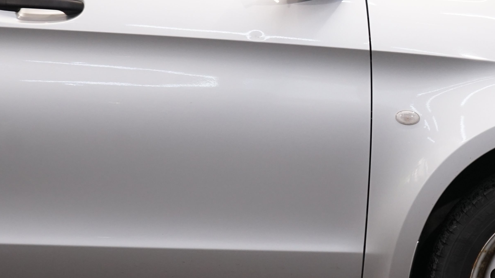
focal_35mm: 149
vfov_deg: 8.1
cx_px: 425
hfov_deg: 14.3
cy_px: 43
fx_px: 1956
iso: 800
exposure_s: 1/60
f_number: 5
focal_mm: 57
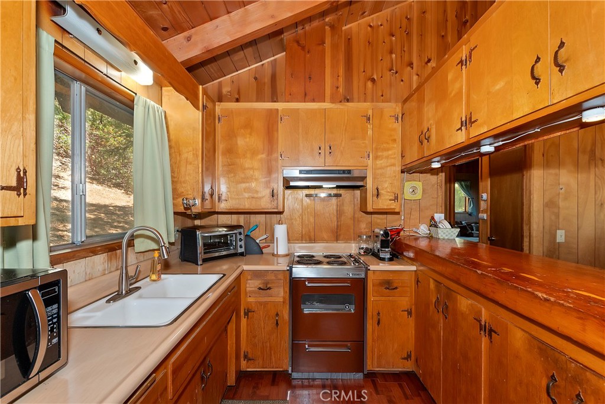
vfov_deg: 77.3
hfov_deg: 100.4
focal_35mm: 15
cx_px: 302
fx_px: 252
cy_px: 202
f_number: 8
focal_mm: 10
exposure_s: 1/30
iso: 400
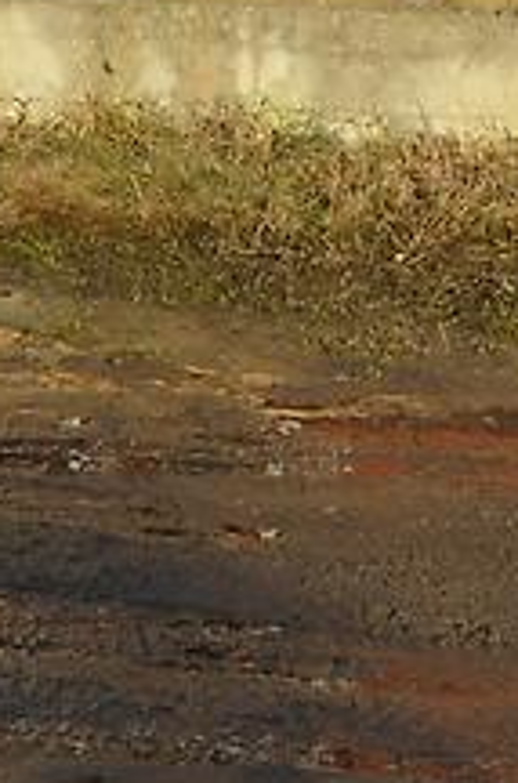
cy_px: -1004
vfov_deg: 11.6
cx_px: 670
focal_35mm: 150
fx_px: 3253
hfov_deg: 9.0
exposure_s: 1/250
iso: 110
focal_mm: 18
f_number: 8
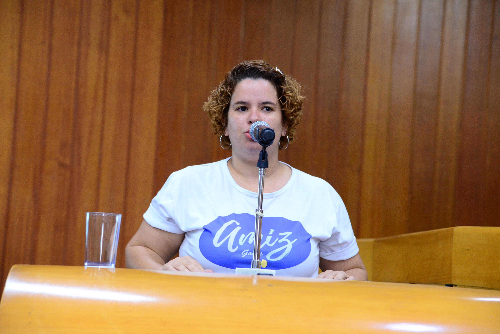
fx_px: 1667
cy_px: 167
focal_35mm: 120
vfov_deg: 11.4
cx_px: 250
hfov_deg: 17.1
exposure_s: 1/60
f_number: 5
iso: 2500
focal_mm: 120
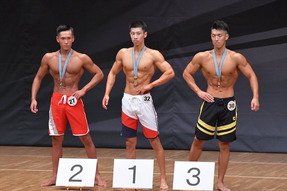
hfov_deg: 7.2
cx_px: 144
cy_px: 96
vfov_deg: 4.8
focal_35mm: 285
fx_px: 2271
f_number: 5.6
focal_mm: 190
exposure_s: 1/400
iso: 6400
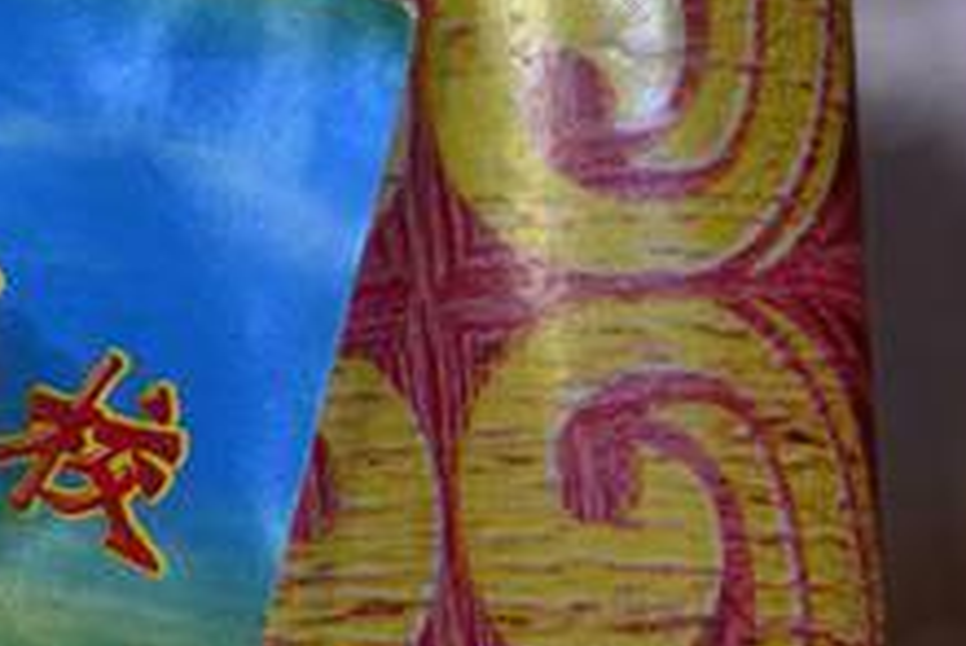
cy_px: 916
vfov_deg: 9.4
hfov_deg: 13.4
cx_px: -571
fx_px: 3840
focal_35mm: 143
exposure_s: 1/160
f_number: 2
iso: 640
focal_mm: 35
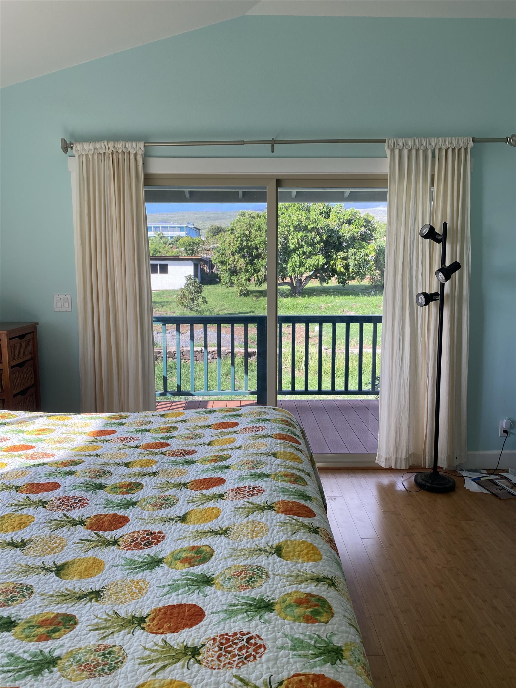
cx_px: 258
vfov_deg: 67.3
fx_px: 517
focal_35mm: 26
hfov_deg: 53.1
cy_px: 344
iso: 32
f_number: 1.8
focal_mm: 4.25
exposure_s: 1/183
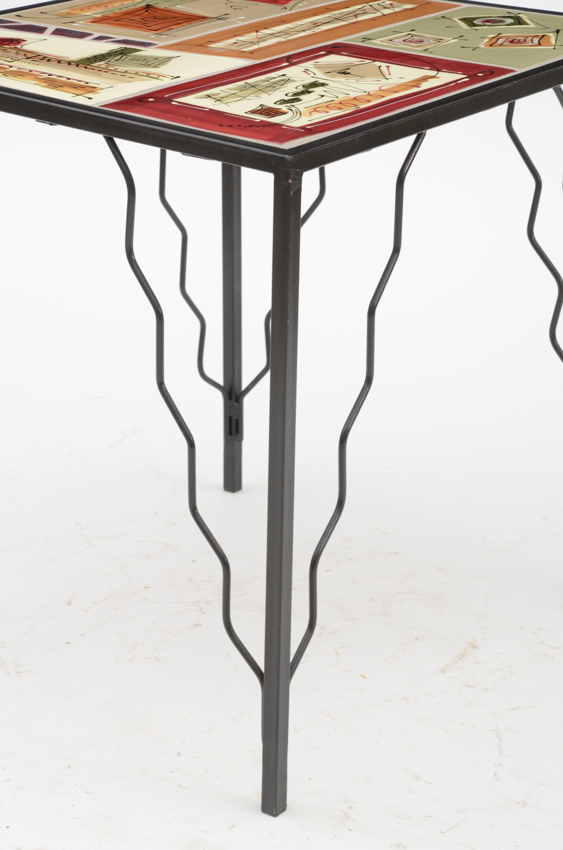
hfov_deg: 13.0
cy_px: 425
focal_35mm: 105
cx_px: 282
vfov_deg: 19.5
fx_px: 2474
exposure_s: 1/125
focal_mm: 70
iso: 200
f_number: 9
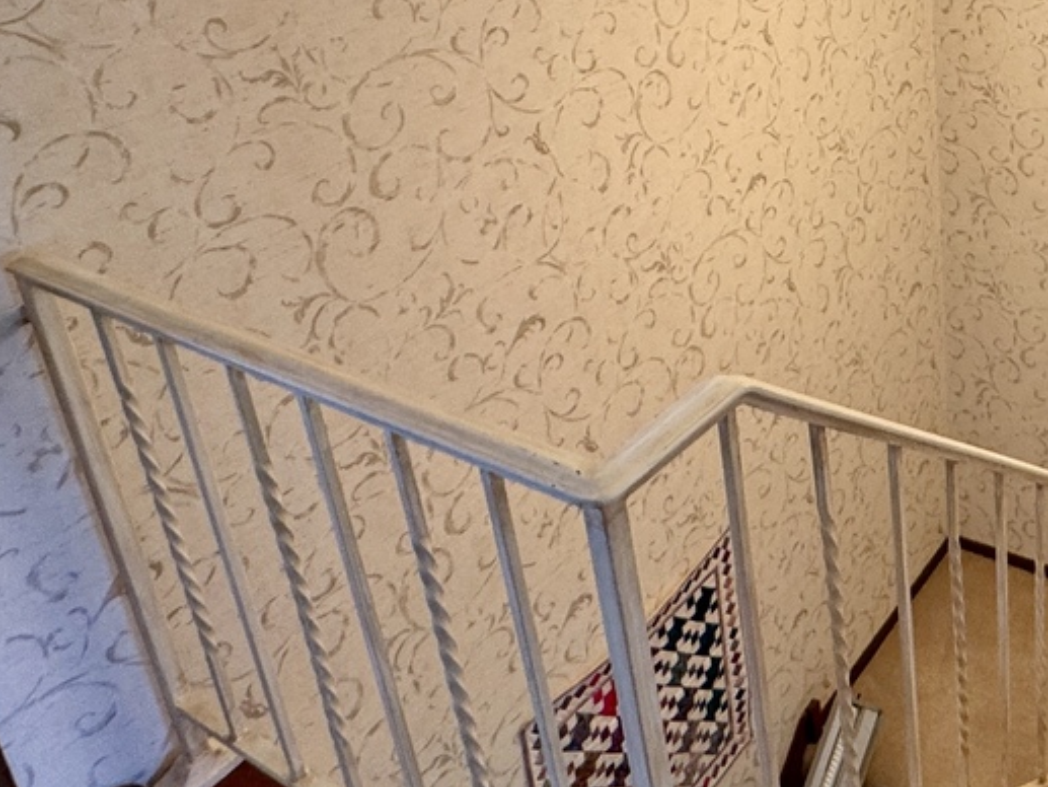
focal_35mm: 39
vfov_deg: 34.8
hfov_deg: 43.9
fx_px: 1181
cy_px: 81
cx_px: 930
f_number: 2.2
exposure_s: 1/60
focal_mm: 2.22
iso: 160
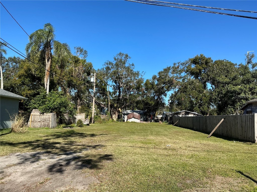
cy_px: 96
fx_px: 208
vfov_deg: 49.7
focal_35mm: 28
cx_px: 128
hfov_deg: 63.4
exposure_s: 1/1626
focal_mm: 3
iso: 25
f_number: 1.8
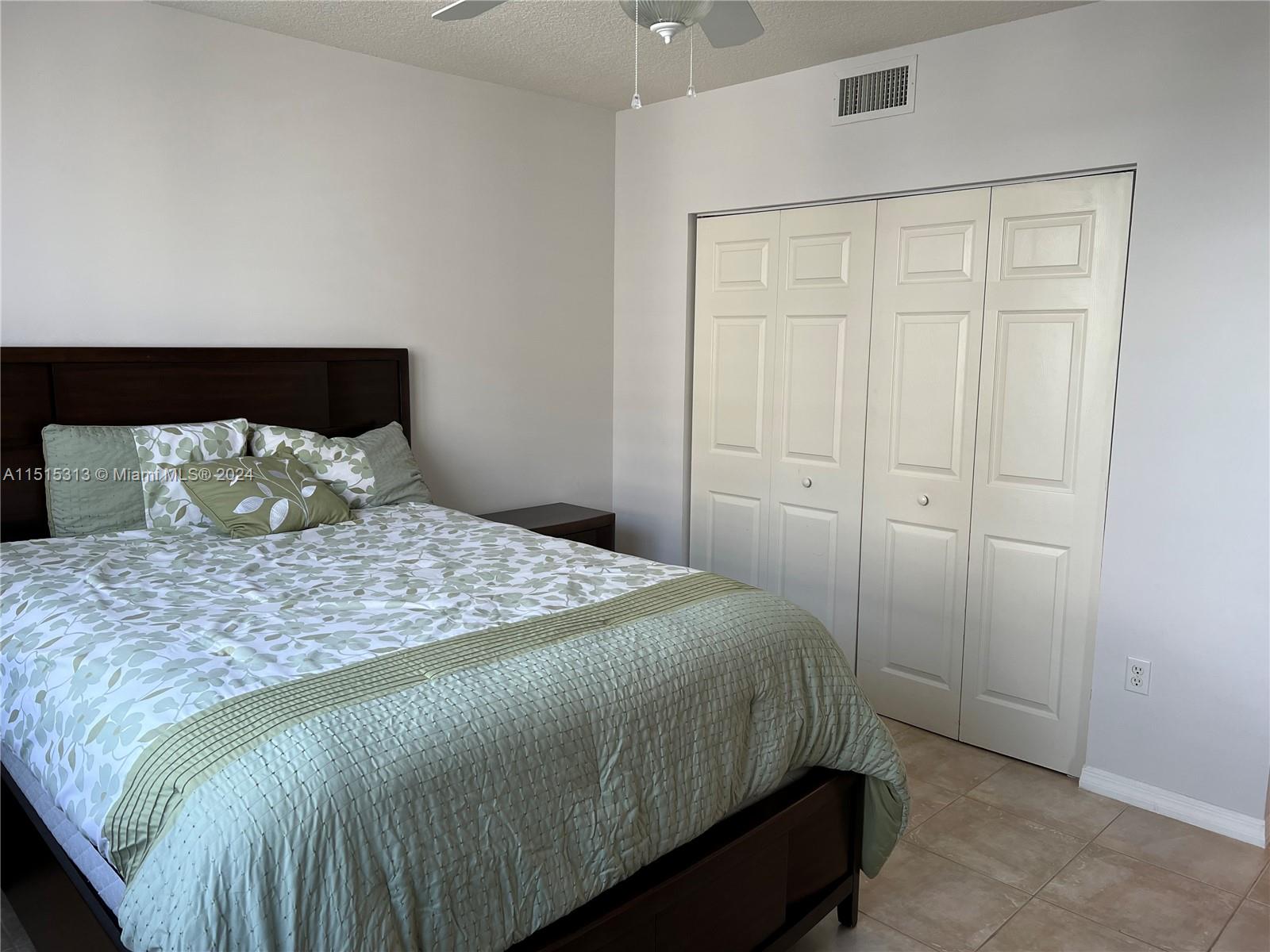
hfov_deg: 67.3
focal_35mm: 26
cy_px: 476
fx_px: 954
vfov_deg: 53.1
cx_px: 635
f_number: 1.5
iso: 100
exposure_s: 1/120
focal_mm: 5.7
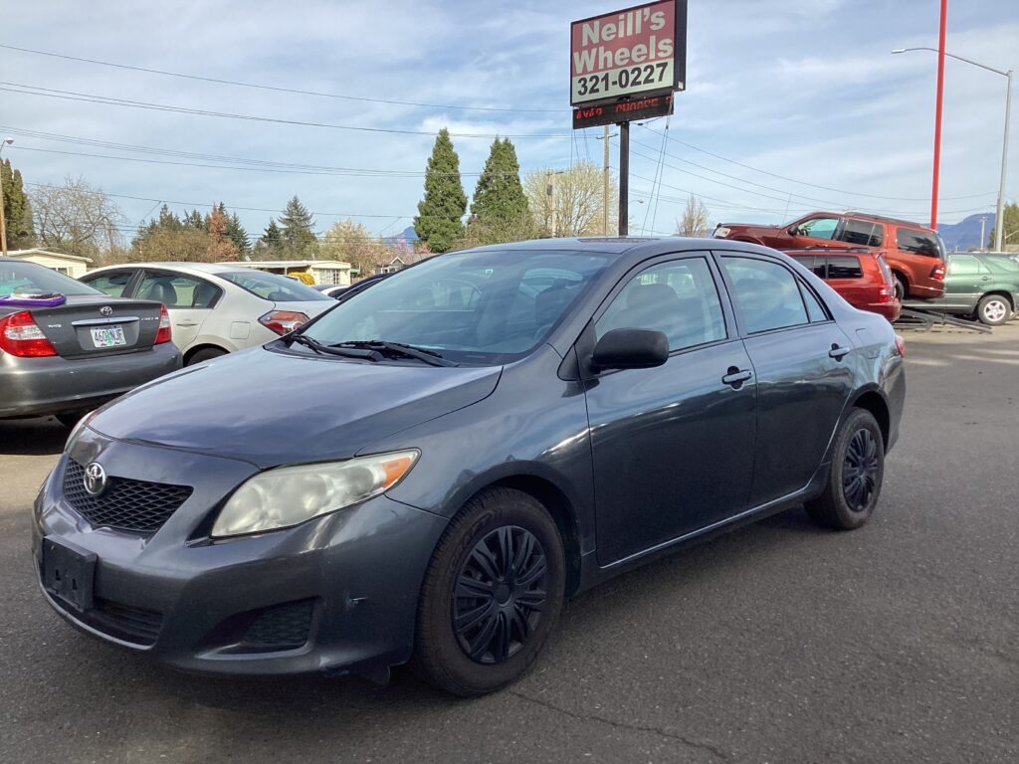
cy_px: 382
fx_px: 913
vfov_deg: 45.4
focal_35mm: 31
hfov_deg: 58.4
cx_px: 510
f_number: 2.4
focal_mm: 3.3
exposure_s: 1/1045
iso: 25
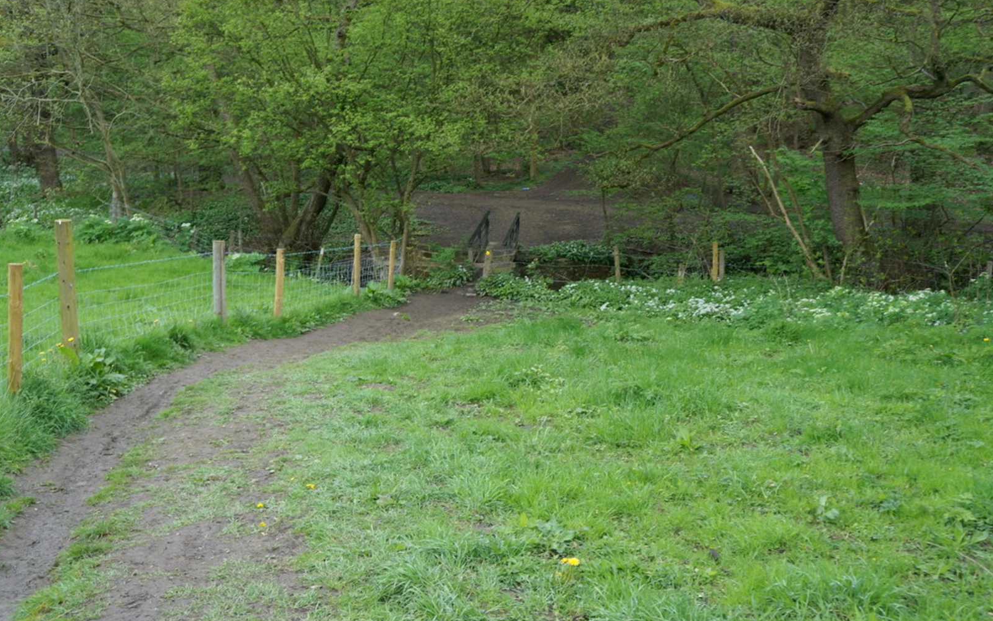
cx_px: 497
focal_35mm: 37
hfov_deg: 52.7
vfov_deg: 34.4
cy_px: 307
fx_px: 1001
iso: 125
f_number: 4
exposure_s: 1/160
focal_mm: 24
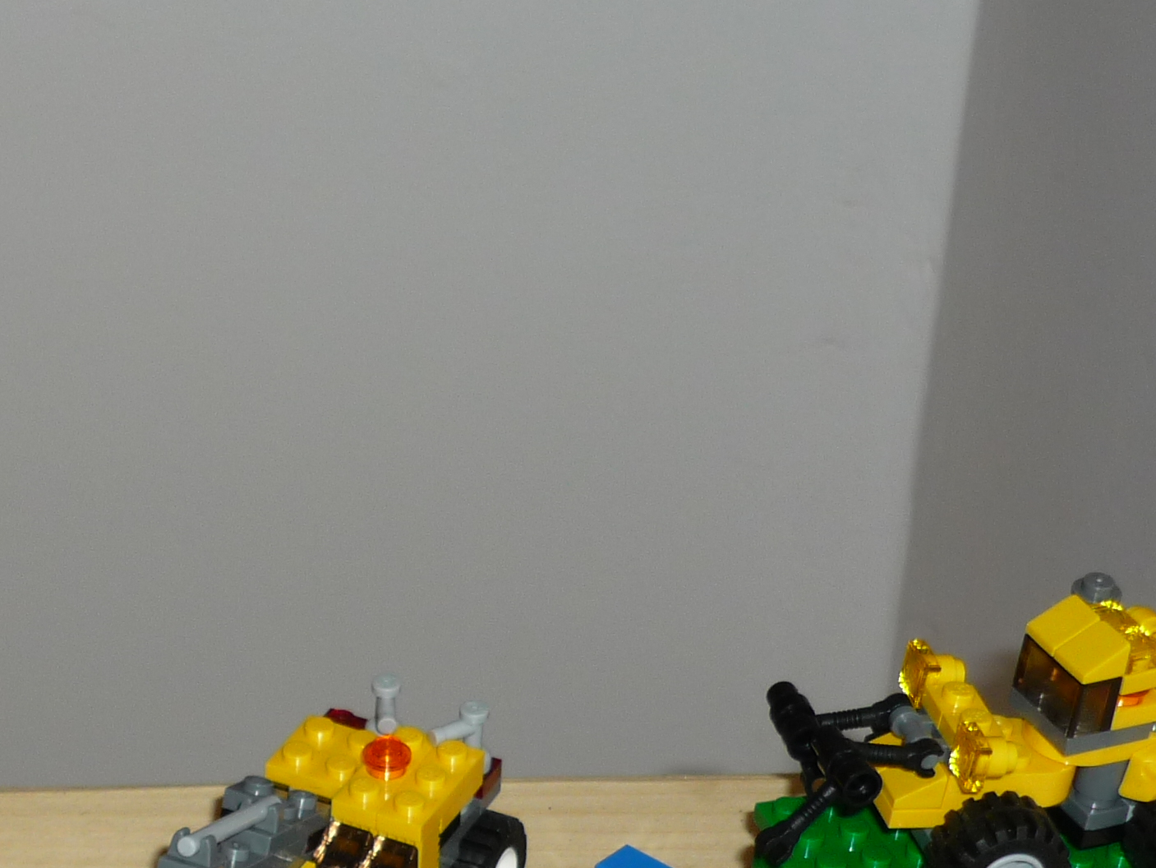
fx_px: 3641
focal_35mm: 109
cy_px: 963
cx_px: 112
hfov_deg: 17.8
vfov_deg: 13.3
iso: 100
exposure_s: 1/40
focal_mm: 7.8
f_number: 3.1
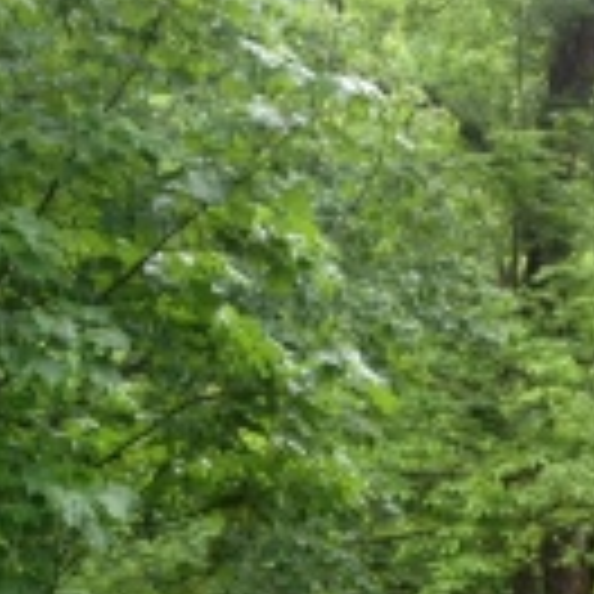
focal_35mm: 117
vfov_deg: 14.5
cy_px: 668
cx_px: -36
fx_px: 2271
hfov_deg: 14.6
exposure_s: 1/40
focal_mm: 4.28
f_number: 2.4
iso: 64
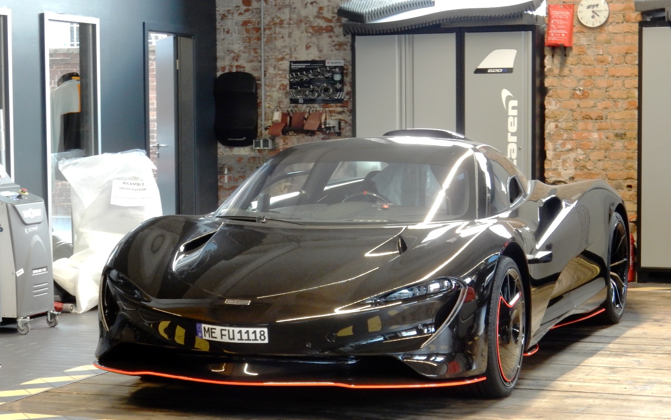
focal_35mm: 90
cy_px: 209
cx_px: 333
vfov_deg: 14.5
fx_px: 1646
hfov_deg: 23.0
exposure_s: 1/15
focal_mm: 14.9
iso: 400
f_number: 5
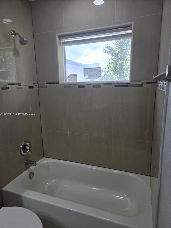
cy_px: 114
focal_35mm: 23
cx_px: 86
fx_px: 151
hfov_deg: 58.9
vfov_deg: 73.9
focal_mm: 5.4
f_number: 1.8
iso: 25
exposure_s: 1/120
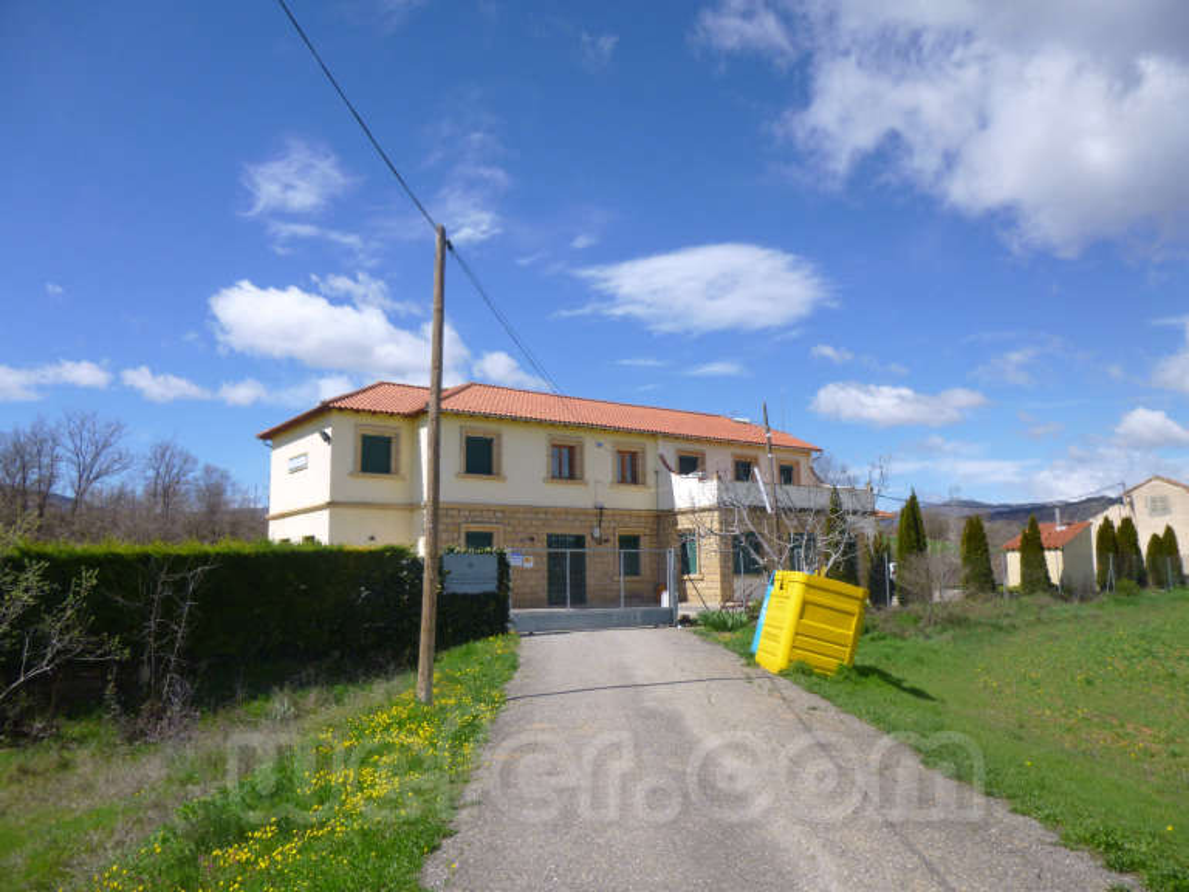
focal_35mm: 25
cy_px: 446
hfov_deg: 69.4
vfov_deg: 54.9
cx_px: 594
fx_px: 859
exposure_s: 1/1300
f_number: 3.1
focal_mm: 4.5
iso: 100
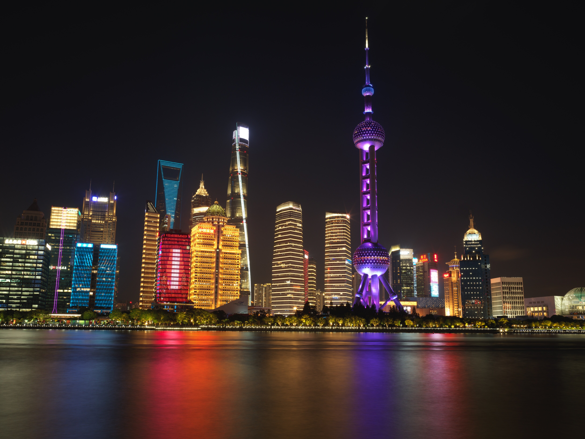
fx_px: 507
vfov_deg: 46.8
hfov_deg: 60.0
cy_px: 220
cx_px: 292
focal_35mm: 30
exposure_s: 32
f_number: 18
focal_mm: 38
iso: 64
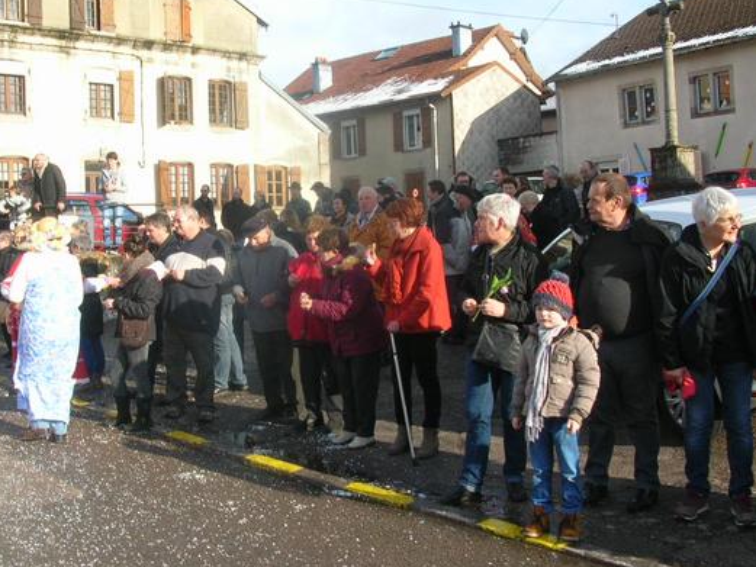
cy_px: 270
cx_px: 312
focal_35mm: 43
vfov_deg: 33.6
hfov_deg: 43.7
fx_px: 939
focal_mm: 5.8
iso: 50
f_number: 5.6
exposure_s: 1/146
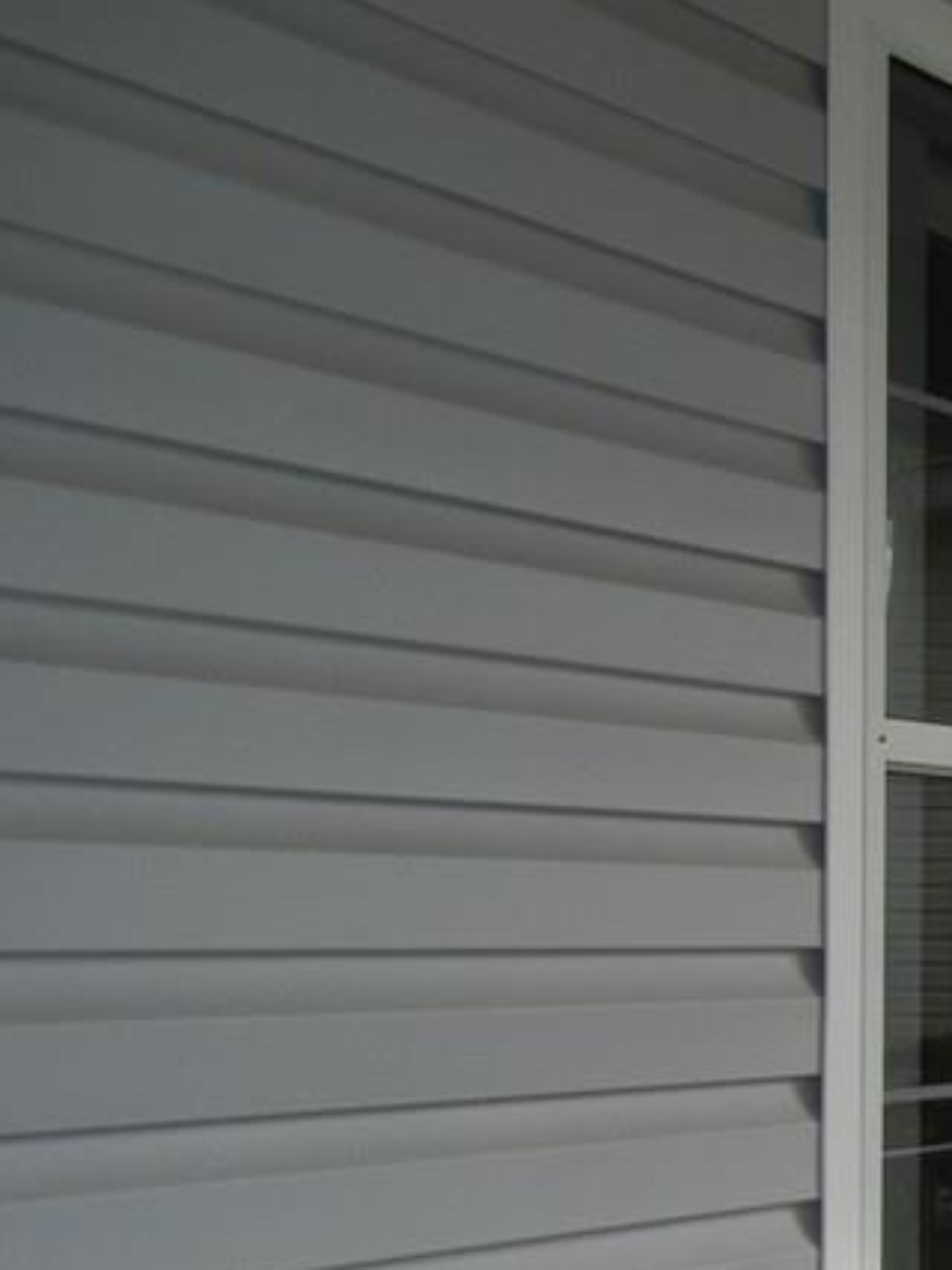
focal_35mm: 72
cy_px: 949
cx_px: 1416
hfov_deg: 18.2
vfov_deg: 26.7
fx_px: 2641
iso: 160
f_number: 3.5
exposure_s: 1/184
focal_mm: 5.4
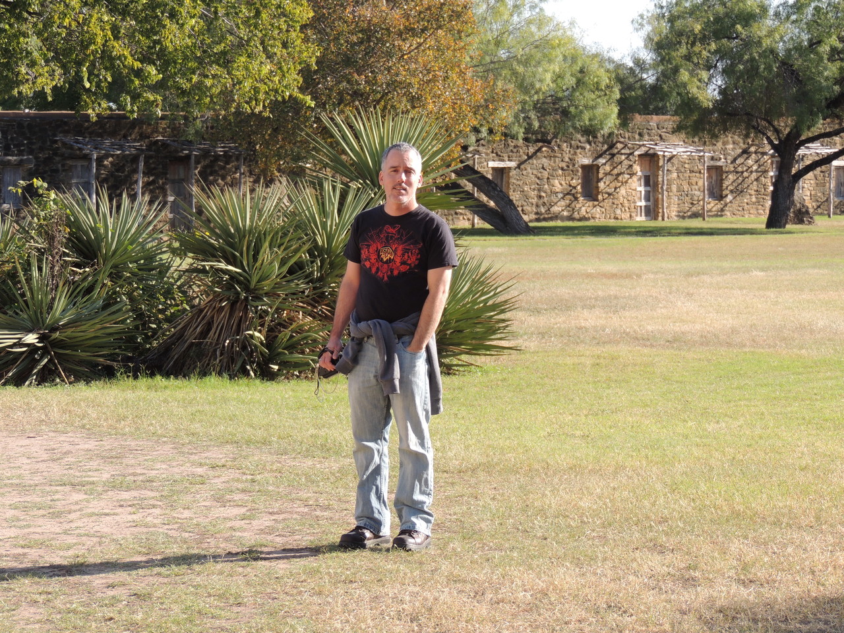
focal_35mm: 135
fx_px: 3292
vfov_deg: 11.0
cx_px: 422
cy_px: 316
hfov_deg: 14.6
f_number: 4.3
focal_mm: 24
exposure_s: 1/250
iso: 100
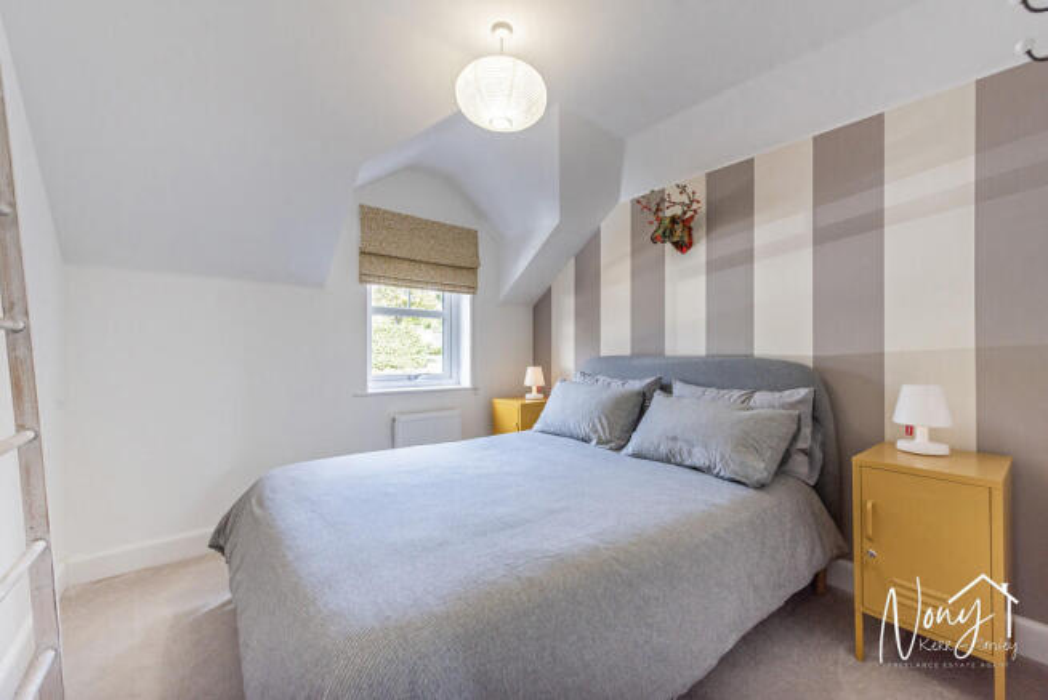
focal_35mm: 14
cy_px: 350
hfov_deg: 104.2
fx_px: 408
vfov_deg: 81.3
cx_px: 524
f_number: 7.1
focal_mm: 14
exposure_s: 1/60
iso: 400
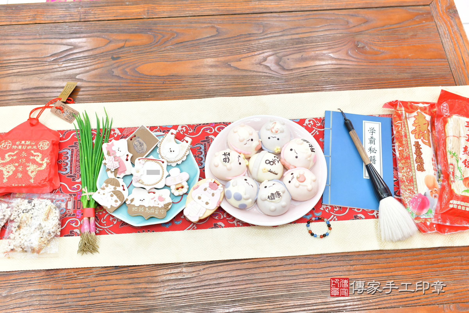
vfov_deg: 37.9
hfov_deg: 54.4
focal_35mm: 35
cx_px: 234
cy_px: 156
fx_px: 456
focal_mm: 35
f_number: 4.5
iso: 800
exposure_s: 1/200
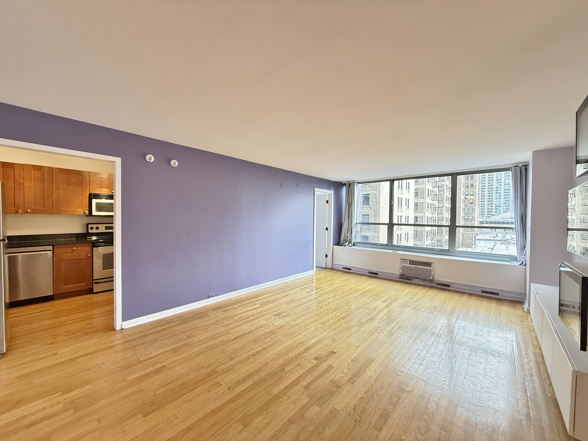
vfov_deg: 85.7
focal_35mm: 14
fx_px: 238
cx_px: 294
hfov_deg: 102.1
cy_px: 220
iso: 400
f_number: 2.2
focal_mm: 2.22
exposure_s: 1/60
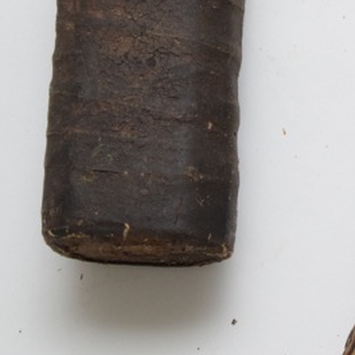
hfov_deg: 8.4
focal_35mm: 203
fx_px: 2355
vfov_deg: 8.6
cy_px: 19
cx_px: 555
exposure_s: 1/100
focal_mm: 42
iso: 800
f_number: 5.6
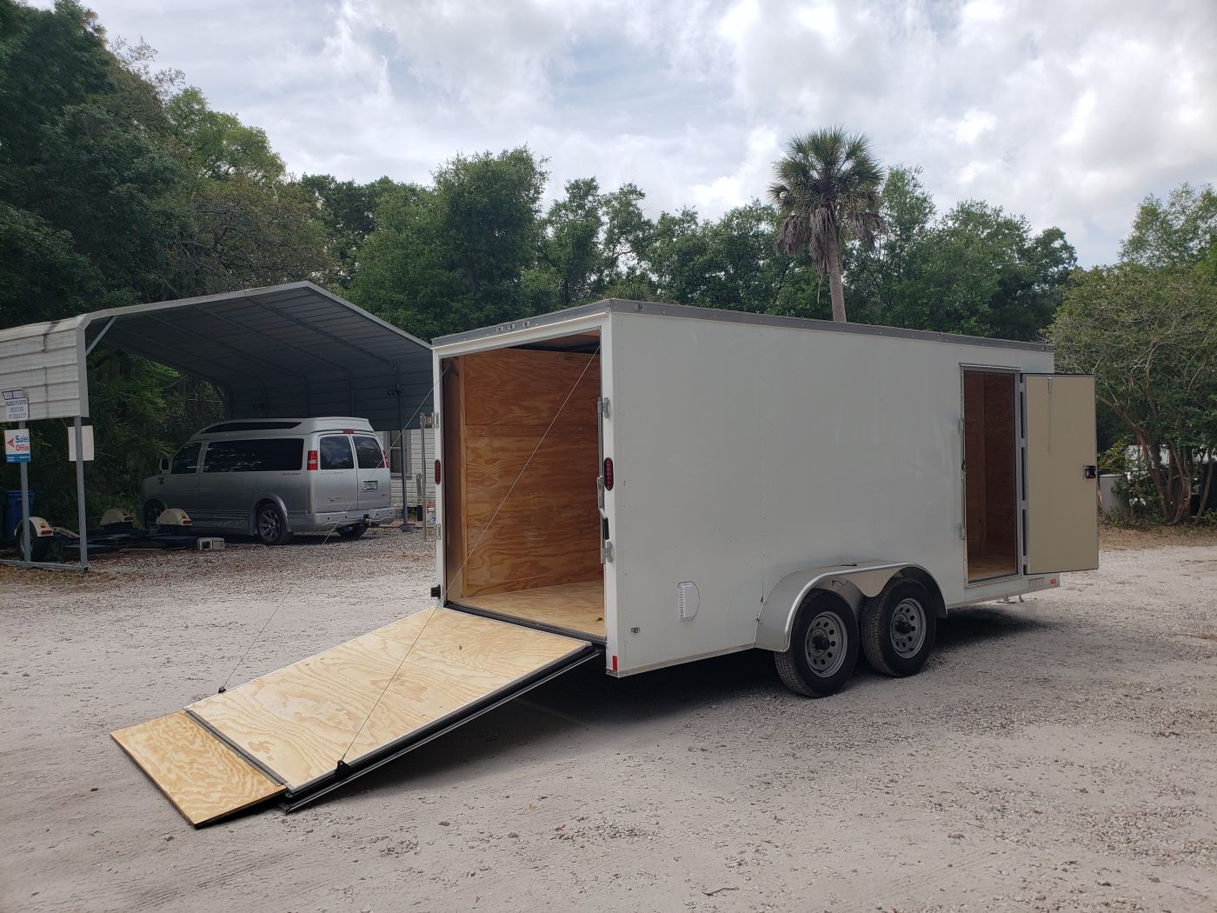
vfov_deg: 53.1
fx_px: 914
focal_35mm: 26
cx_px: 608
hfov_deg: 67.3
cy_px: 456
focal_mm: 4.3
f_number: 2.4
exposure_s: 1/1491
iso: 50
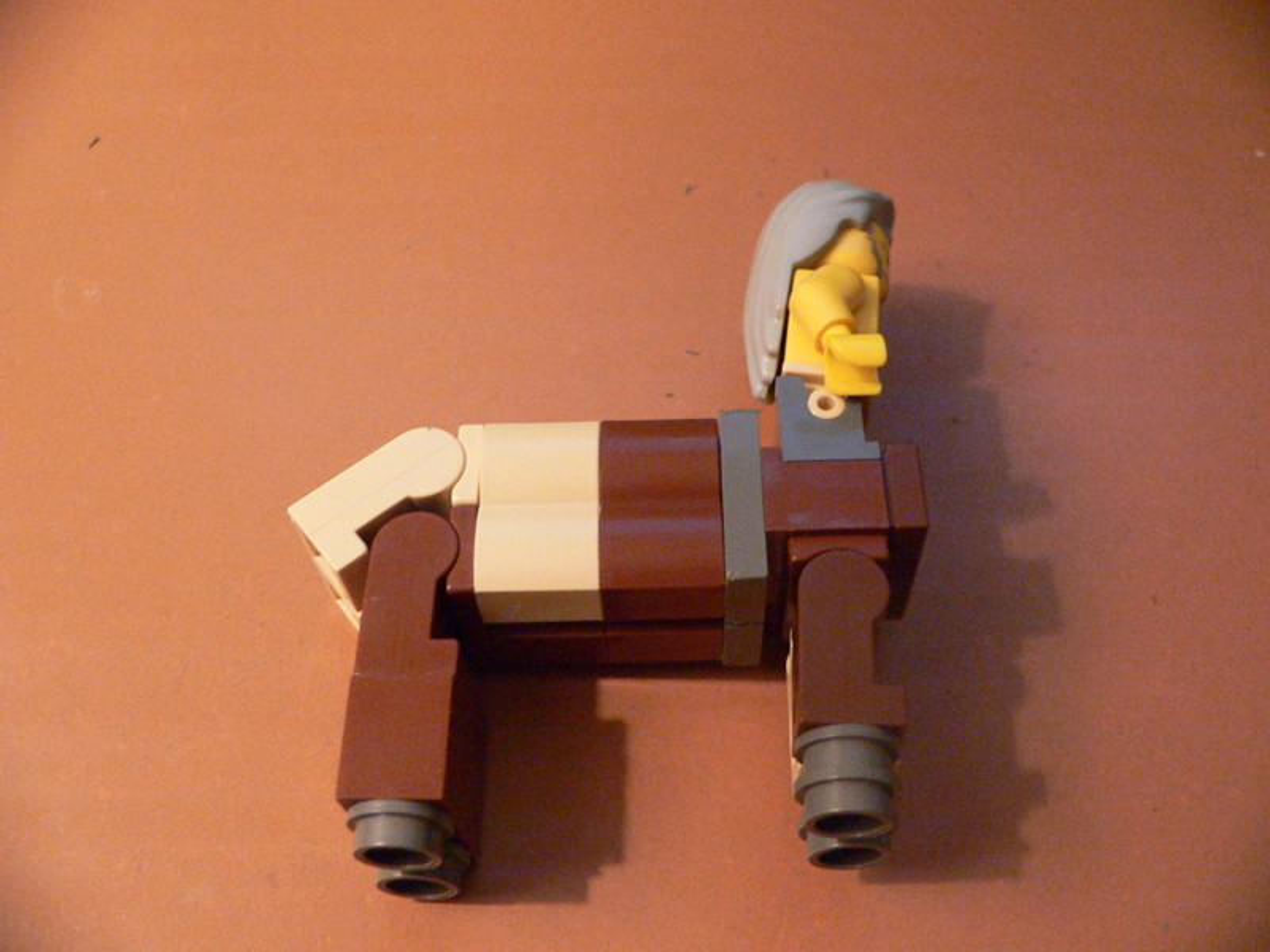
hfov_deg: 52.6
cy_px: 476
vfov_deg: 40.7
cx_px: 635
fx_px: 1284
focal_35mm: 35
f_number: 2.8
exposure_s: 1/25
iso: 400
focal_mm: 4.6
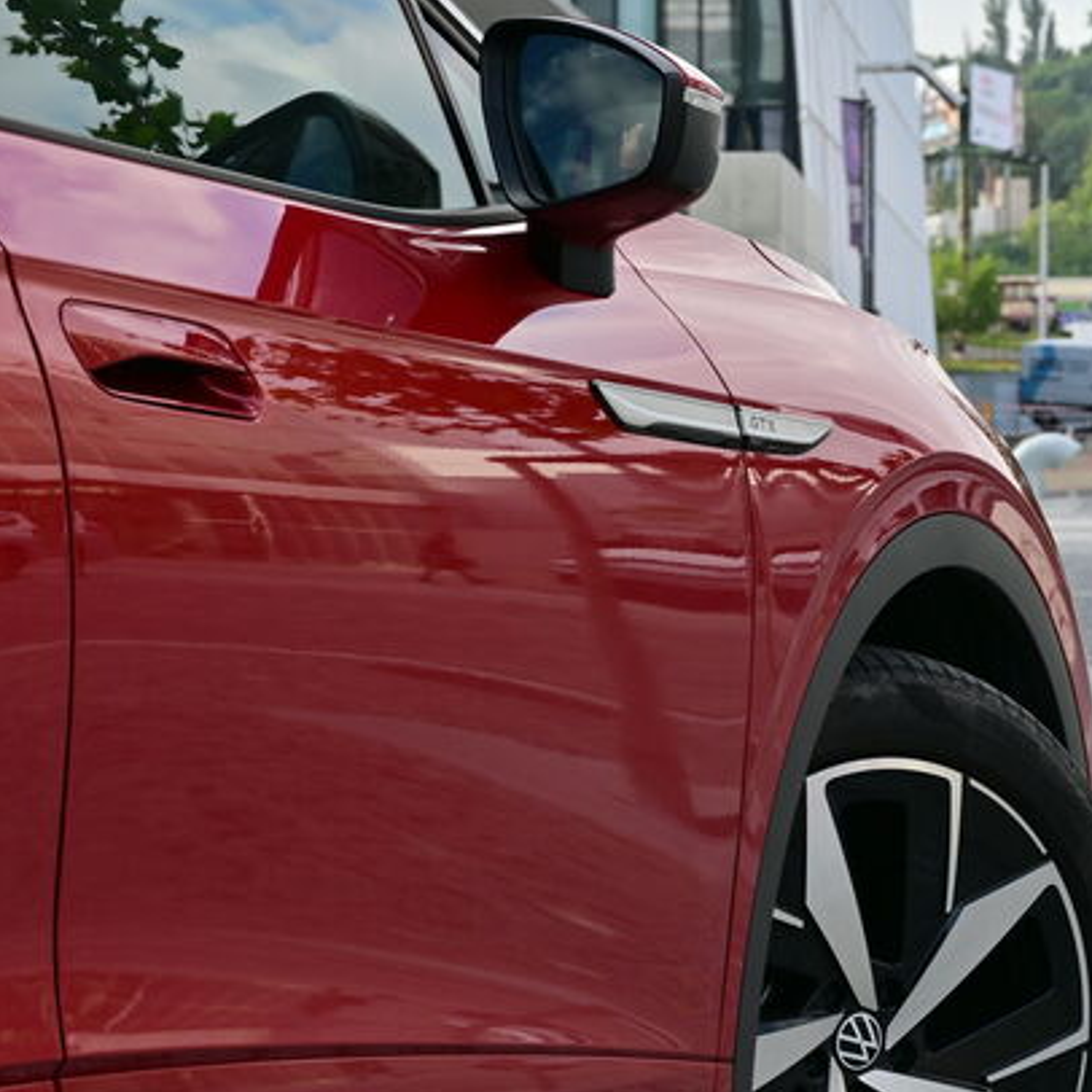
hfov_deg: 13.4
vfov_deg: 13.4
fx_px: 4640
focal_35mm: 130
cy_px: 715
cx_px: 543
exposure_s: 1/200
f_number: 6.3
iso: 100
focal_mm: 50
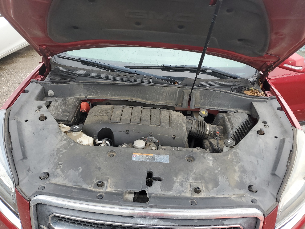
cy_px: 114
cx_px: 152
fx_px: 229
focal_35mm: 26
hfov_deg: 67.3
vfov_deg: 53.1
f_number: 1.5
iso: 50
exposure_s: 1/263
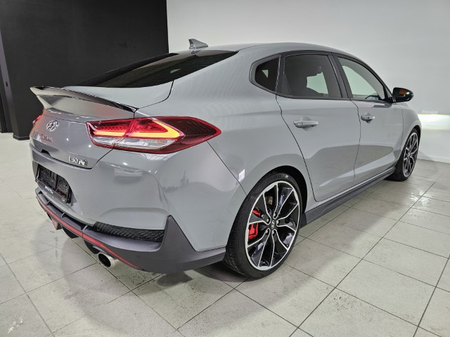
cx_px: 225
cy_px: 168
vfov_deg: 58.9
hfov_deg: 73.9
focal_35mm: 23
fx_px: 299
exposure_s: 1/100
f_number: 1.7
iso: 100
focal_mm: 6.3
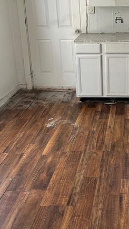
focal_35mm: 50
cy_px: 68
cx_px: 112
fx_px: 304
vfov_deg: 40.6
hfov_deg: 23.5
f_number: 1.5
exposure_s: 1/84
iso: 125
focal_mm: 5.7
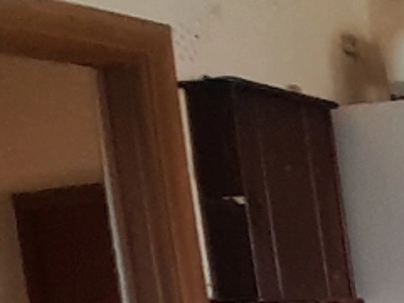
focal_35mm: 89
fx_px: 1039
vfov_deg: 13.9
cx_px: 980
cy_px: 620
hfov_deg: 14.3
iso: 125
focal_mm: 1.46
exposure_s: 1/25
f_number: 2.2
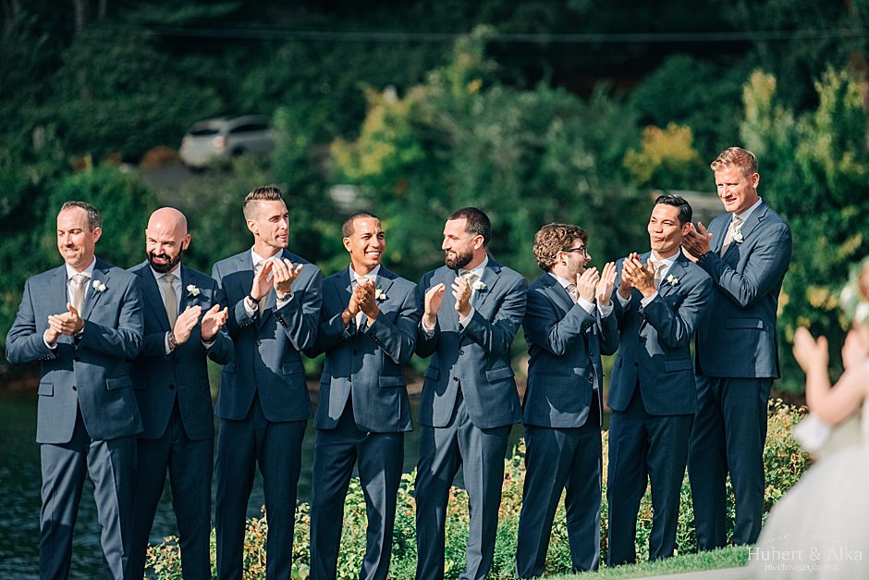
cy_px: 290
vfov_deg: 7.6
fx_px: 4345
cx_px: 434
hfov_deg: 11.4
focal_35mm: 180
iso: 400
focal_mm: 180
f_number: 2.8
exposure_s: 1/5000
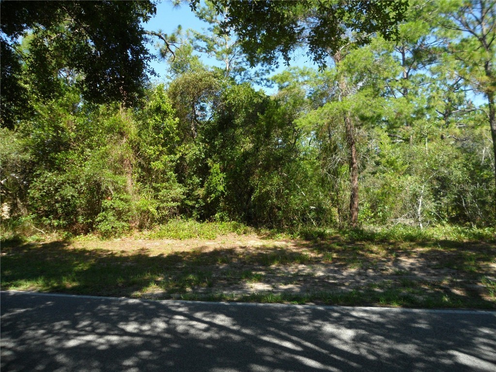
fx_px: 387
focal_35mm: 27
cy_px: 186
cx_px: 248
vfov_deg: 51.4
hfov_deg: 65.3
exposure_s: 1/350
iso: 80
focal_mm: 4.9
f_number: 3.5
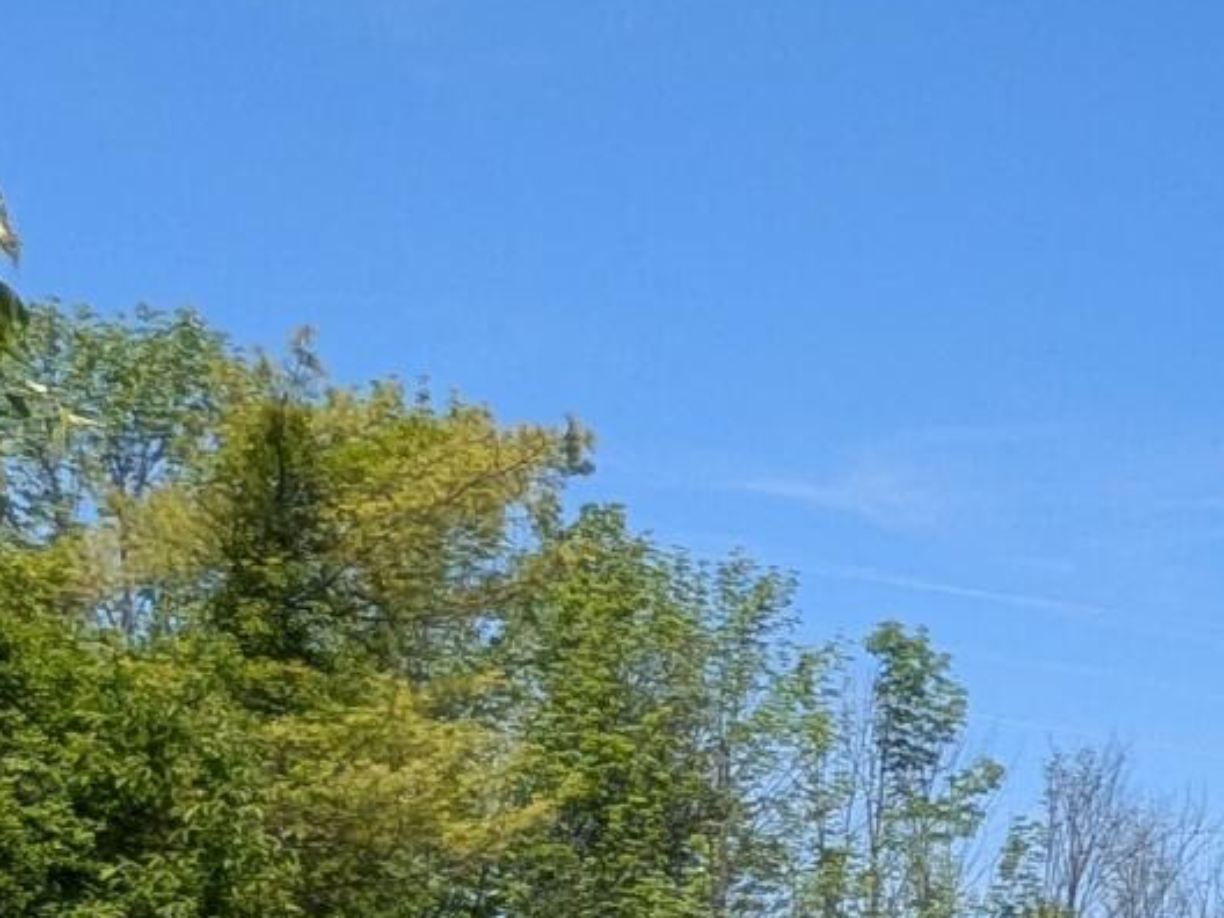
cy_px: 1106
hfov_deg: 15.9
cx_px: 2573
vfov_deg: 15.6
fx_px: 3218
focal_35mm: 91
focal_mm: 2.35
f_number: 2.2
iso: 49
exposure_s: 1/1350
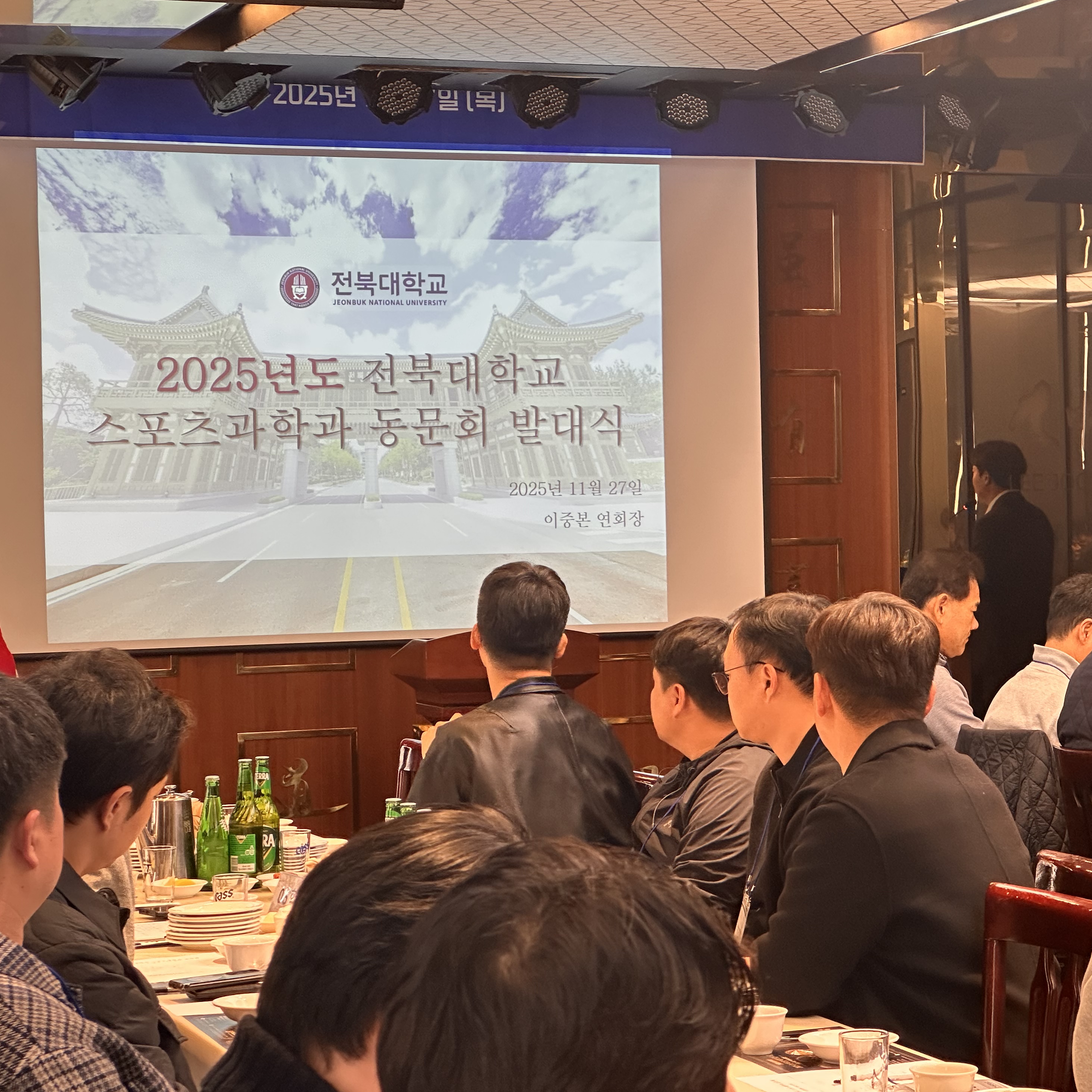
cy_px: 554
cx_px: 747
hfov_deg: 18.4
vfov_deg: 18.5
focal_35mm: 94
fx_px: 3355
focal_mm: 9
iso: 125
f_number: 2.8
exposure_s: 1/60
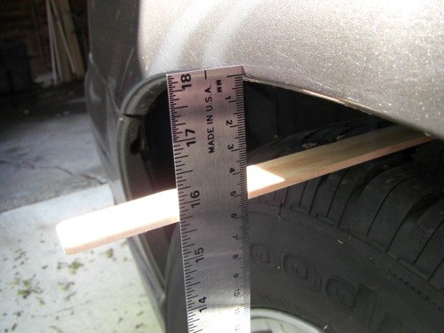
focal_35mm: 38
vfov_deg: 37.7
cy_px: 166
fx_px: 487
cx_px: 222
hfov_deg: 49.0
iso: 200
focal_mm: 6.3
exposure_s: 1/125
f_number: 3.4
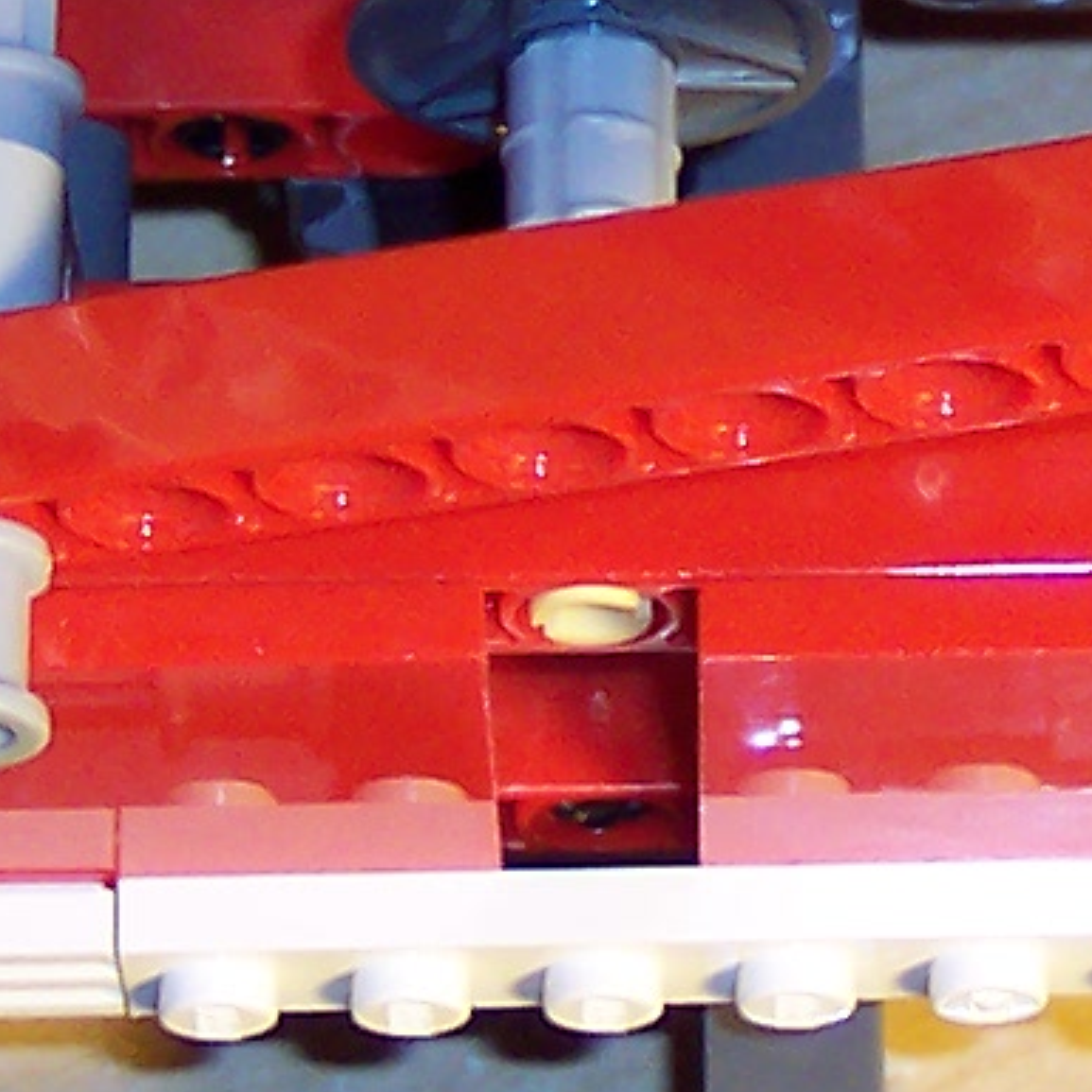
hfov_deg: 7.7
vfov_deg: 7.7
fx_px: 8030
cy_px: -88
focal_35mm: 225
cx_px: 1149
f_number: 2.8
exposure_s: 1/60
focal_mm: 8
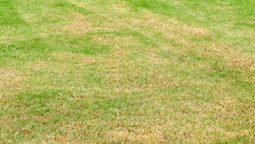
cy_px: 74
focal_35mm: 122
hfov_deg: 17.5
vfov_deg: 10.0
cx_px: 65
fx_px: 825
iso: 200
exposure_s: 1/125
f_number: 9
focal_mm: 50
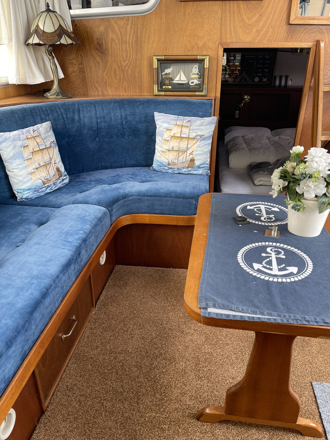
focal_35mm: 25
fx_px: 318
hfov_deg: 54.9
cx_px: 165
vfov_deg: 69.4
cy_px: 220
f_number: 1.6
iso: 64
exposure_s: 1/121
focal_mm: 5.1
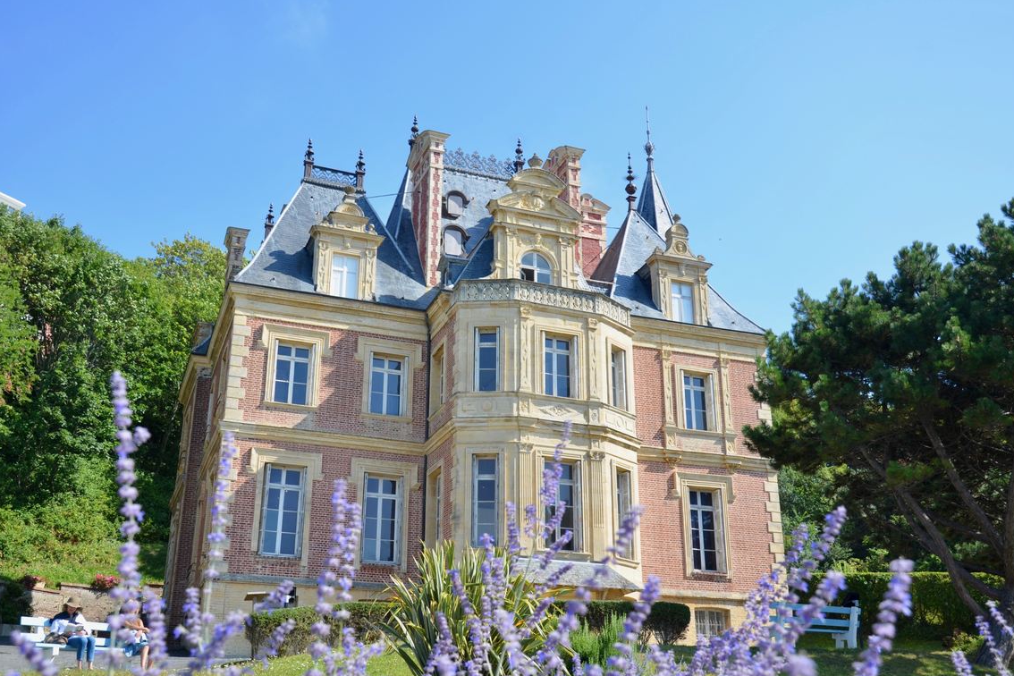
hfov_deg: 50.7
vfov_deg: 35.1
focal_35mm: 38
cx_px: 490
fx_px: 1070
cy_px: 337
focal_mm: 24
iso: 110
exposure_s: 1/250
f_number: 8
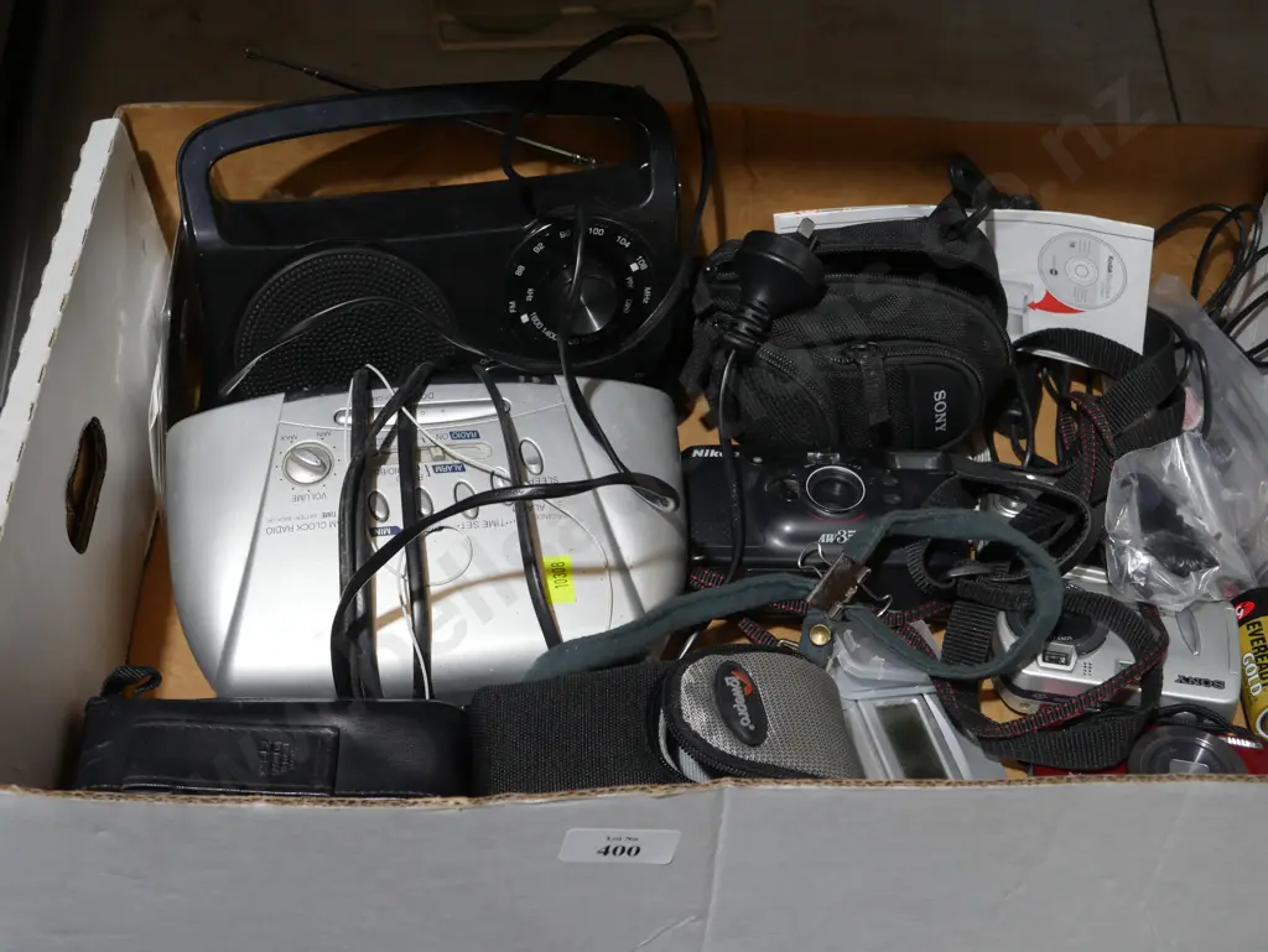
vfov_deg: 29.1
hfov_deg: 38.2
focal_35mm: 50
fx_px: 1832
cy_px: 476
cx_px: 634
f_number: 5.3
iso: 640
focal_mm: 25
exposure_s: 1/60
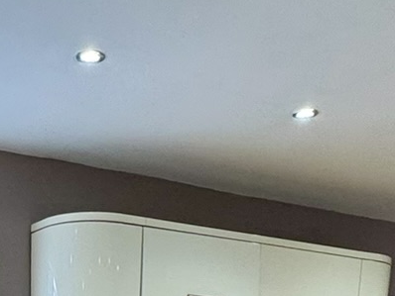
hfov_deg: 26.0
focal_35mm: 72
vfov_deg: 14.8
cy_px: 663
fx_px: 822
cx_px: 31
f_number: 2.2
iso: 125
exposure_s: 1/100
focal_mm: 2.22
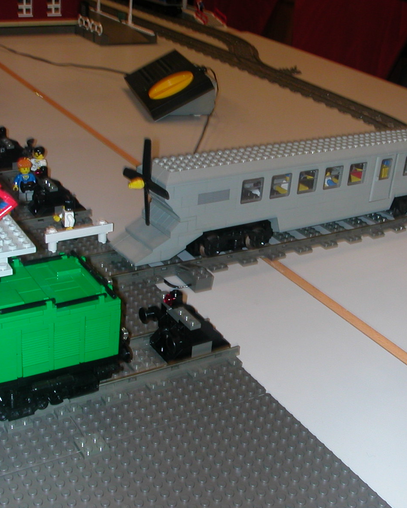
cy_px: 252
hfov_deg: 30.8
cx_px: 230
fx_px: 738
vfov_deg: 38.0
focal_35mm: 49
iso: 100
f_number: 4.5
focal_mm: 5.6
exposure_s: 1/30
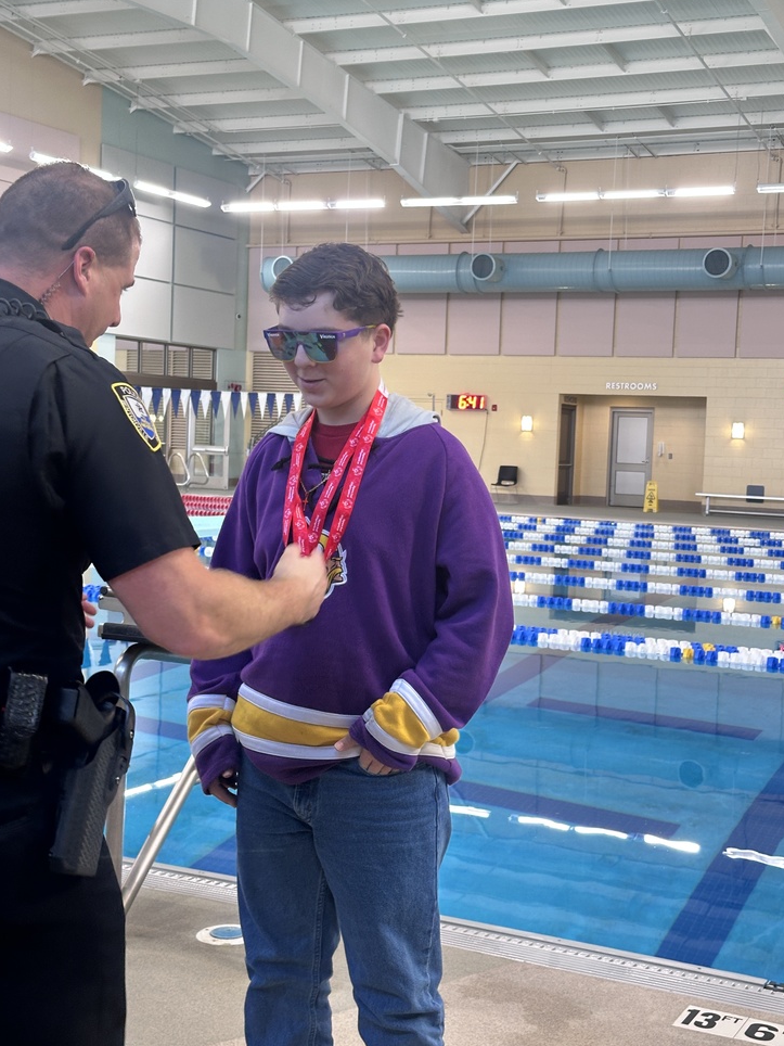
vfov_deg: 37.5
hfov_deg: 28.6
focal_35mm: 51
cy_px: 525
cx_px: 415
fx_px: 1540
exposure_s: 1/60
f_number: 1.78
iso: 100
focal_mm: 6.86
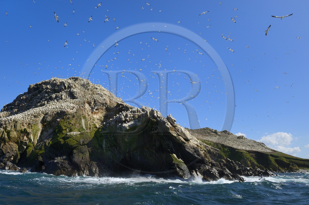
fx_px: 206
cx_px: 154
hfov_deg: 73.8
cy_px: 102
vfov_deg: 53.1
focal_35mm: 24
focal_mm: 24
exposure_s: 1/1600
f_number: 9
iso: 400
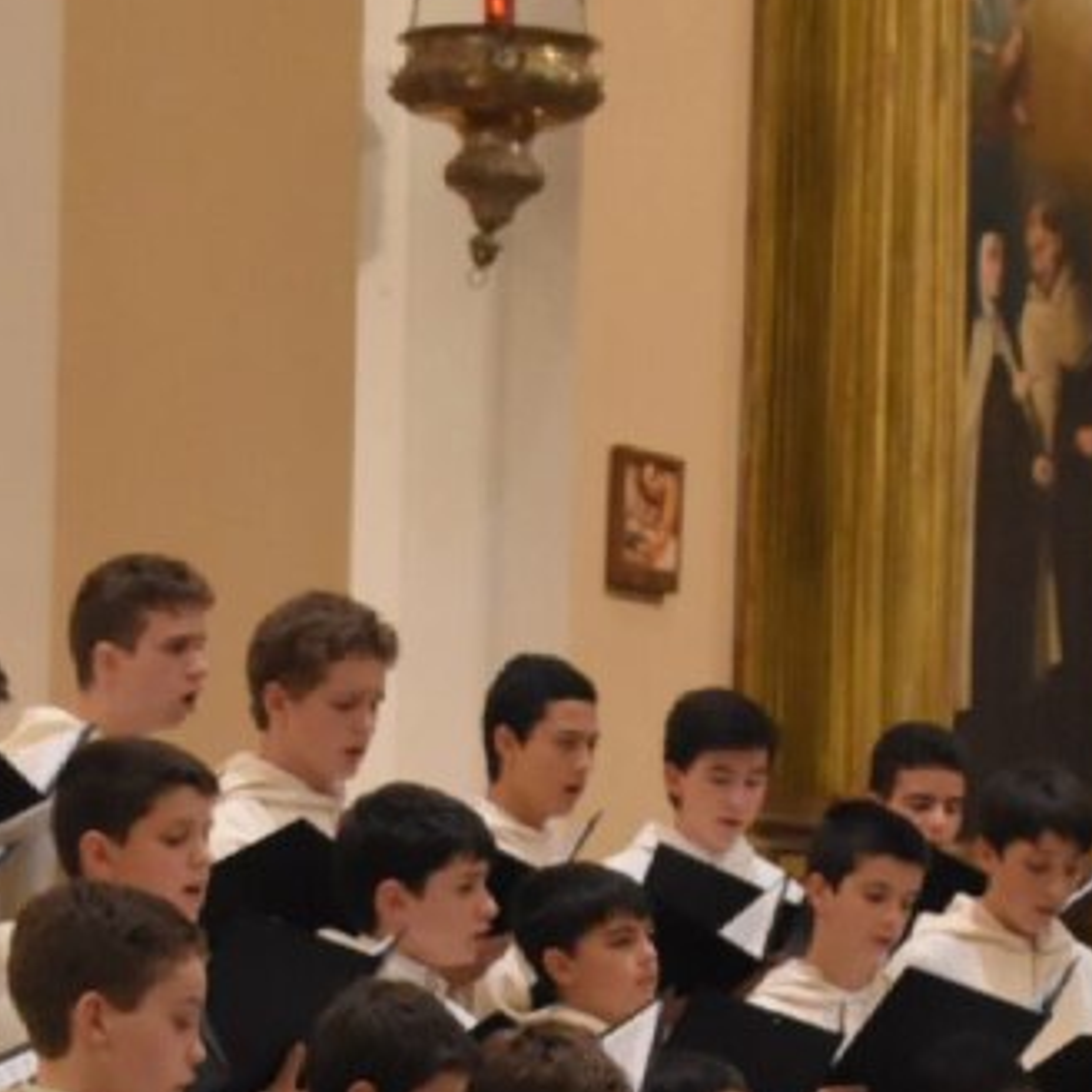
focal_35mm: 163
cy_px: 1221
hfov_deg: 10.8
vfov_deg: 10.6
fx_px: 5801
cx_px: 584
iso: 2500
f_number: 4.5
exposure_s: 1/60
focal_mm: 35
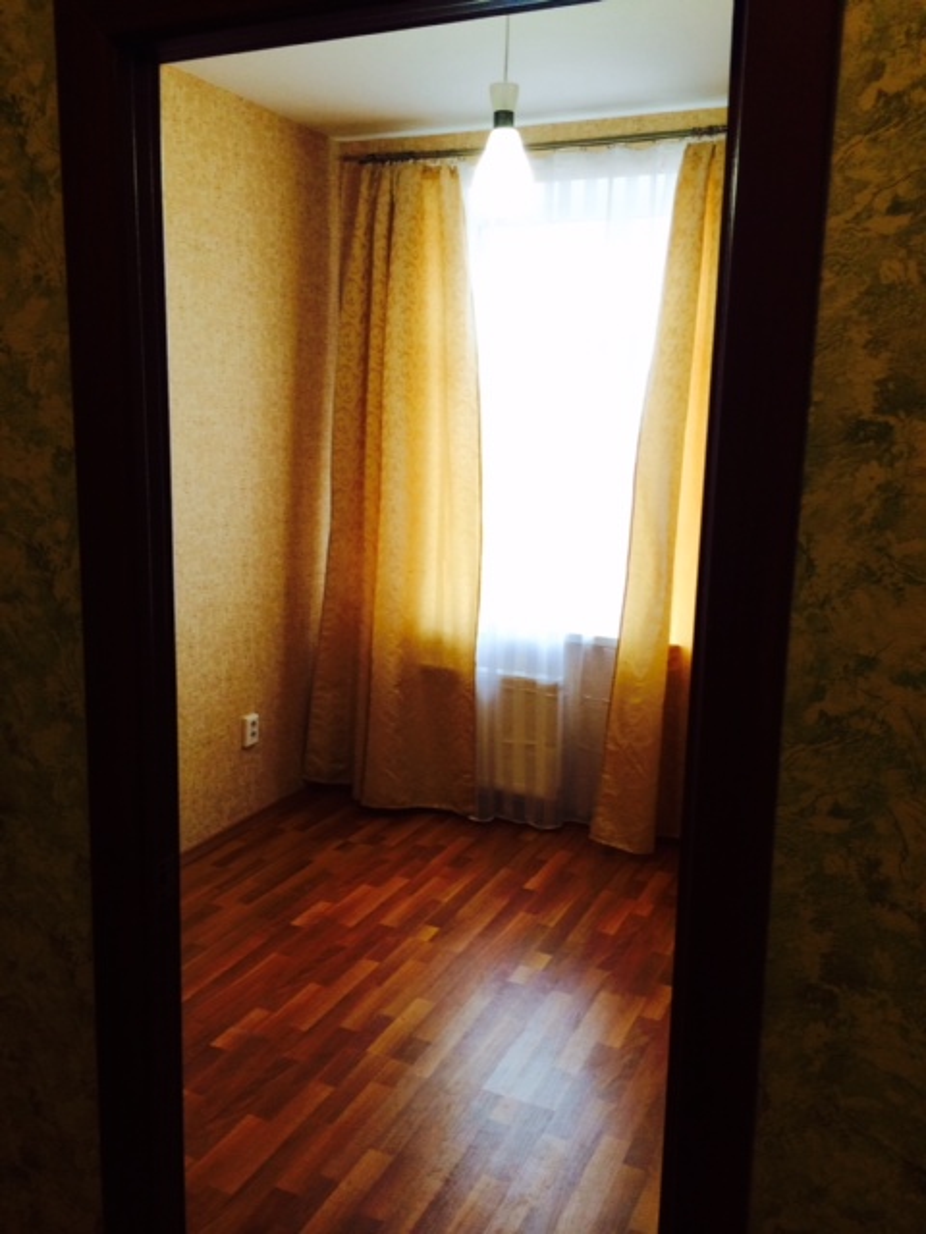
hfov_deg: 46.8
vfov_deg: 60.0
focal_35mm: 30
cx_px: 463
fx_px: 1070
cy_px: 617
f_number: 2.2
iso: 50
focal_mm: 4.12
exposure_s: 1/33
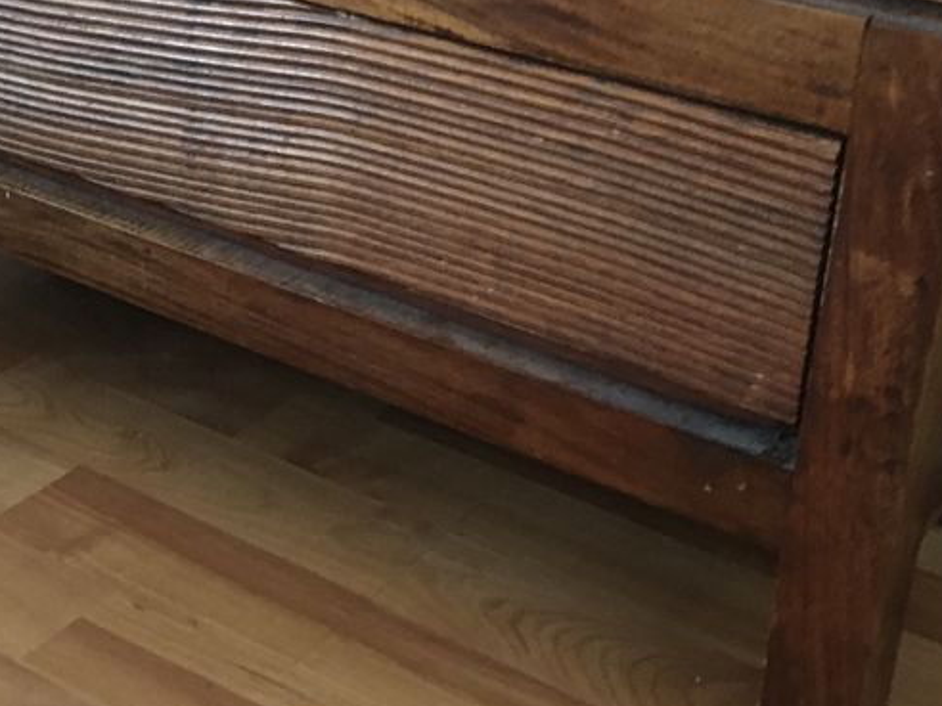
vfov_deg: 24.8
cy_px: 304
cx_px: 394
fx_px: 1606
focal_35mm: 59
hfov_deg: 32.6
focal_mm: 4.15
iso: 500
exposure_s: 1/17
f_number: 2.2
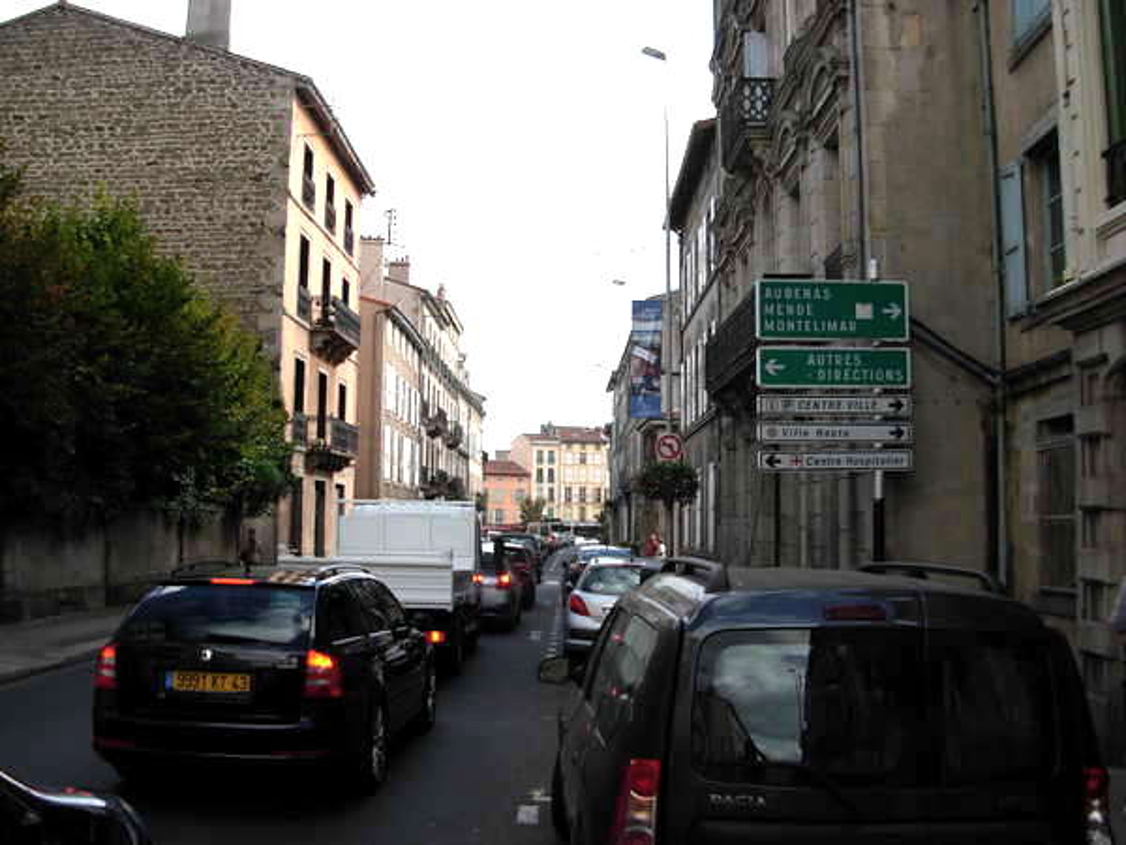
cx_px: 563
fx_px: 1236
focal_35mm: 38
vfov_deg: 37.7
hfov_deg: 49.0
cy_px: 422
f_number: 2.9
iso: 79
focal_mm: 6.3
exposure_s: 1/703
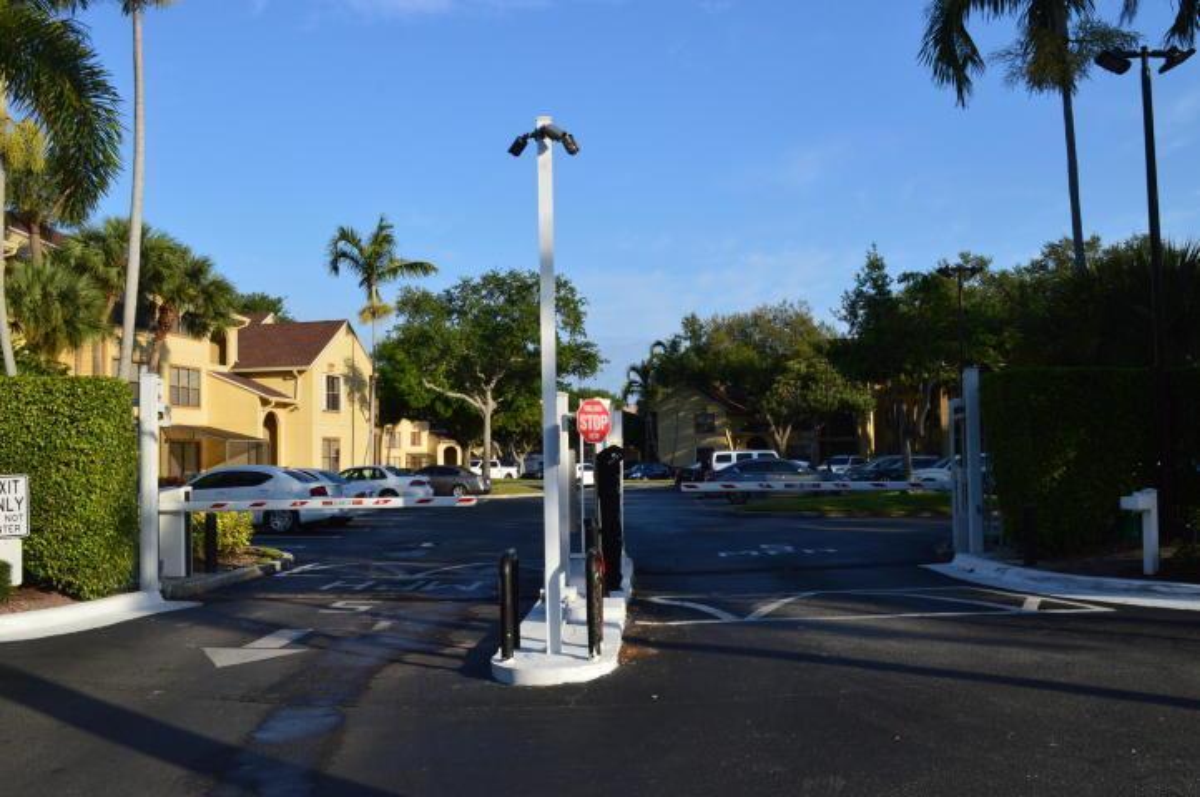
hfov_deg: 53.2
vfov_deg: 36.8
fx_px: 1199
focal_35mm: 36
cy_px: 398
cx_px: 600
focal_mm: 24
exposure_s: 1/400
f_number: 11
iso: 400
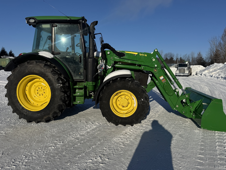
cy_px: 82
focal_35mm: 26
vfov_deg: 53.0
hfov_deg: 67.3
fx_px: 170
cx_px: 115
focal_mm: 6.76
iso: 80
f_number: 1.78
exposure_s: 1/9009
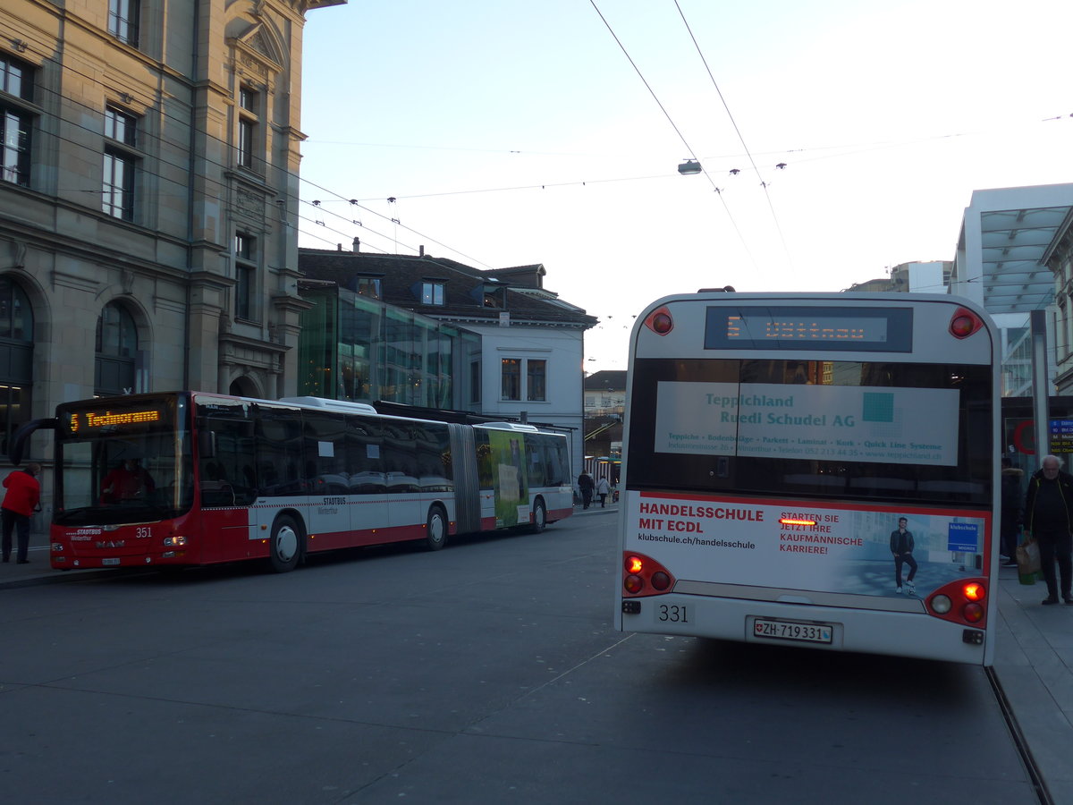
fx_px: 1116
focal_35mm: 36
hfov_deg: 51.4
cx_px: 536
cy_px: 402
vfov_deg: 39.7
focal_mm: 7.5
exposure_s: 1/320
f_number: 2.8
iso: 80
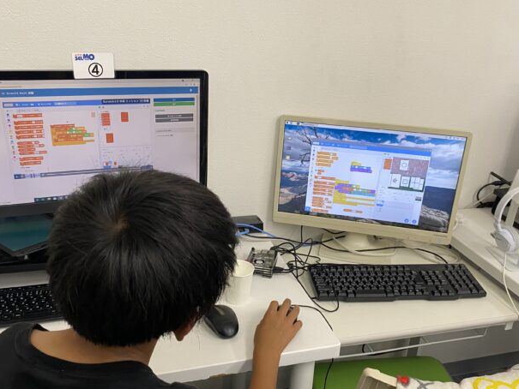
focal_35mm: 33
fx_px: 495
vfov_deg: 42.9
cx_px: 258
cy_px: 220
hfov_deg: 55.3
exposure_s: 1/60
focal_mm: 4.25
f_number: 1.8
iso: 80
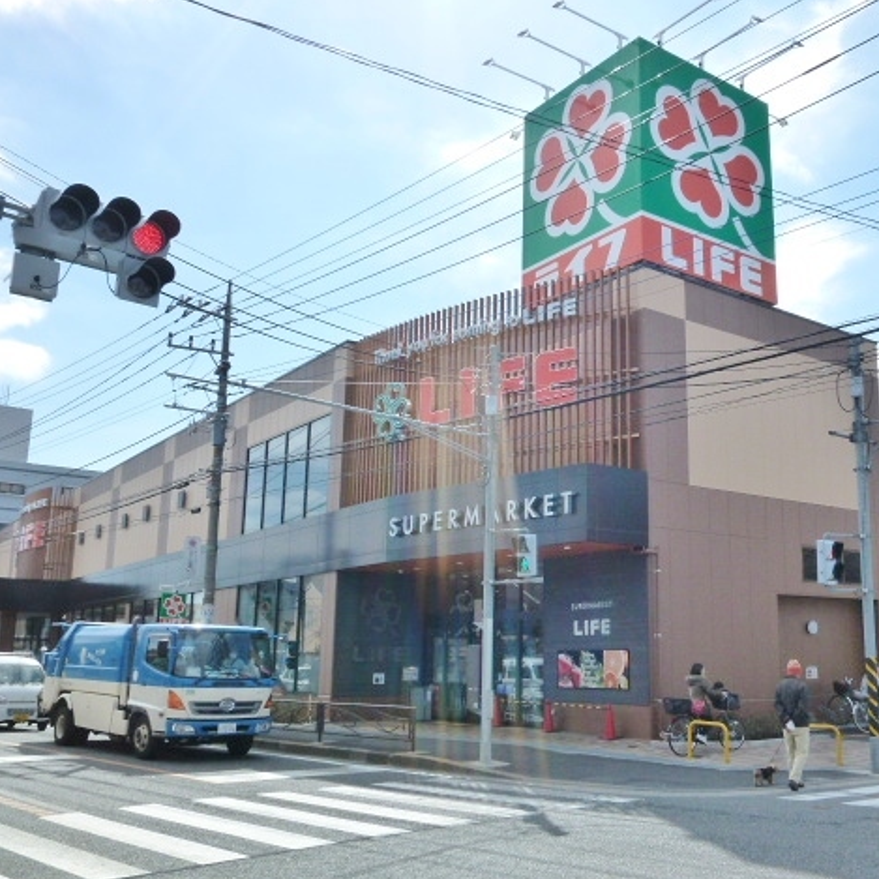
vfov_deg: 47.2
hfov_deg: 46.4
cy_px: 439
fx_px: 1006
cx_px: 596
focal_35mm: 35
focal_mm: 5.1
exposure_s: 1/640
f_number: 5.6
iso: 160
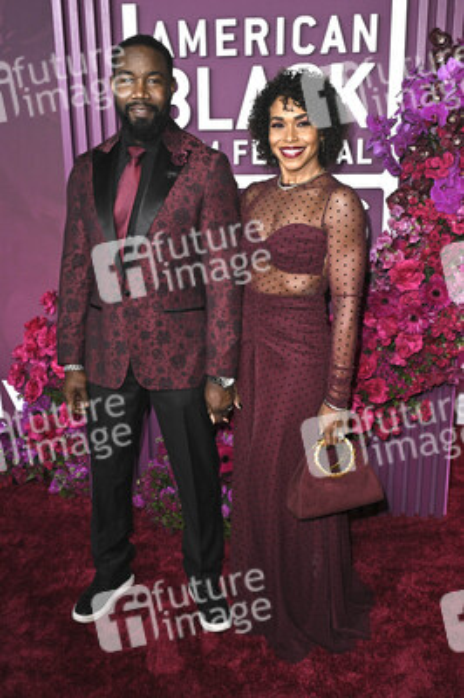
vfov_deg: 54.5
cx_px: 232
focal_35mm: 35
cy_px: 349
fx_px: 678
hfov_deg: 37.8
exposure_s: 1/320
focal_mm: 35
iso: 2500
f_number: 5.6
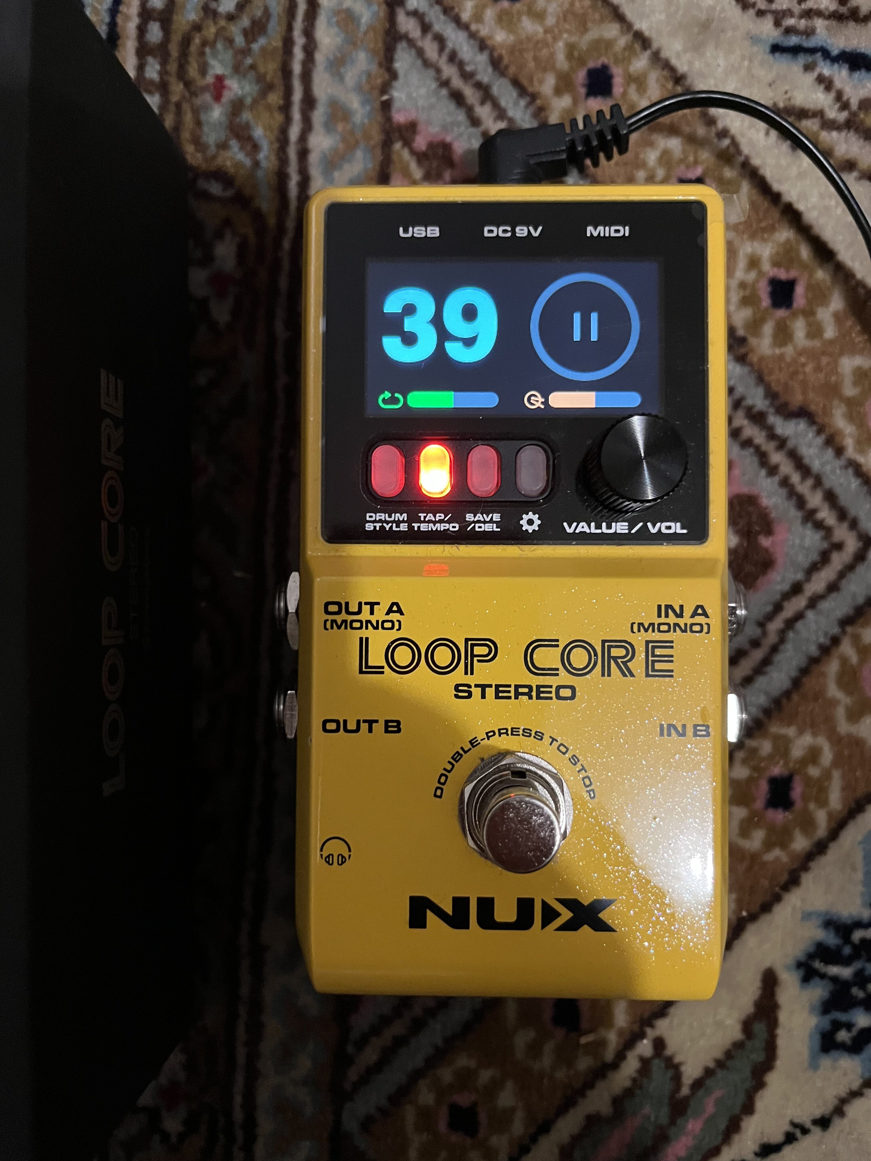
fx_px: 872
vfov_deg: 67.3
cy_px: 580
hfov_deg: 53.1
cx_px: 436
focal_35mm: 26
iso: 640
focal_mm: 5.1
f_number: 1.6
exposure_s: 1/33
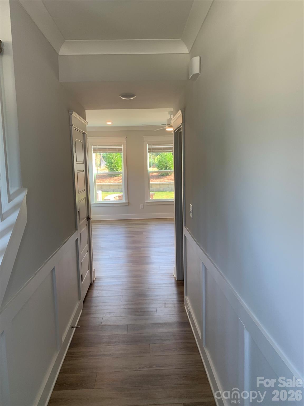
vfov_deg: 67.3
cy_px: 203
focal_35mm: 26
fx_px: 304
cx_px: 152
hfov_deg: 53.1
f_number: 1.8
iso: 50
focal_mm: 4.25
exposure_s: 1/60
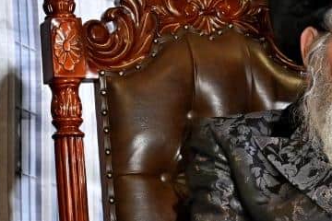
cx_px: 303
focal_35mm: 324
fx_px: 2988
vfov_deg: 4.2
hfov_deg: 6.3
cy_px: 107
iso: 1250
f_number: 4
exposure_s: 1/160
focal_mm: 76
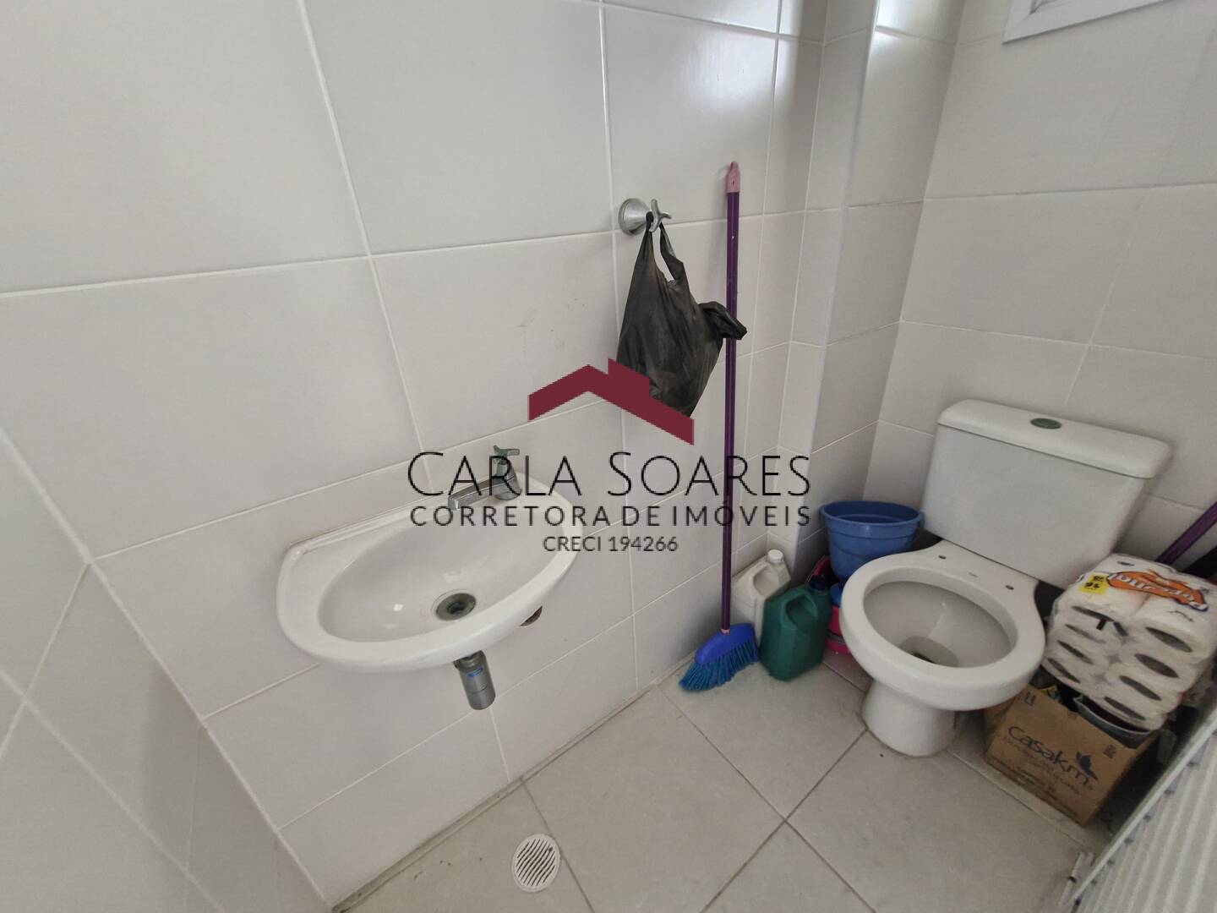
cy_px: 456
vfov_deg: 89.9
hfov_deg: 106.2
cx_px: 608
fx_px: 457
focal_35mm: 13
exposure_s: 1/60
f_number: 2.2
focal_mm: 1.74
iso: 250
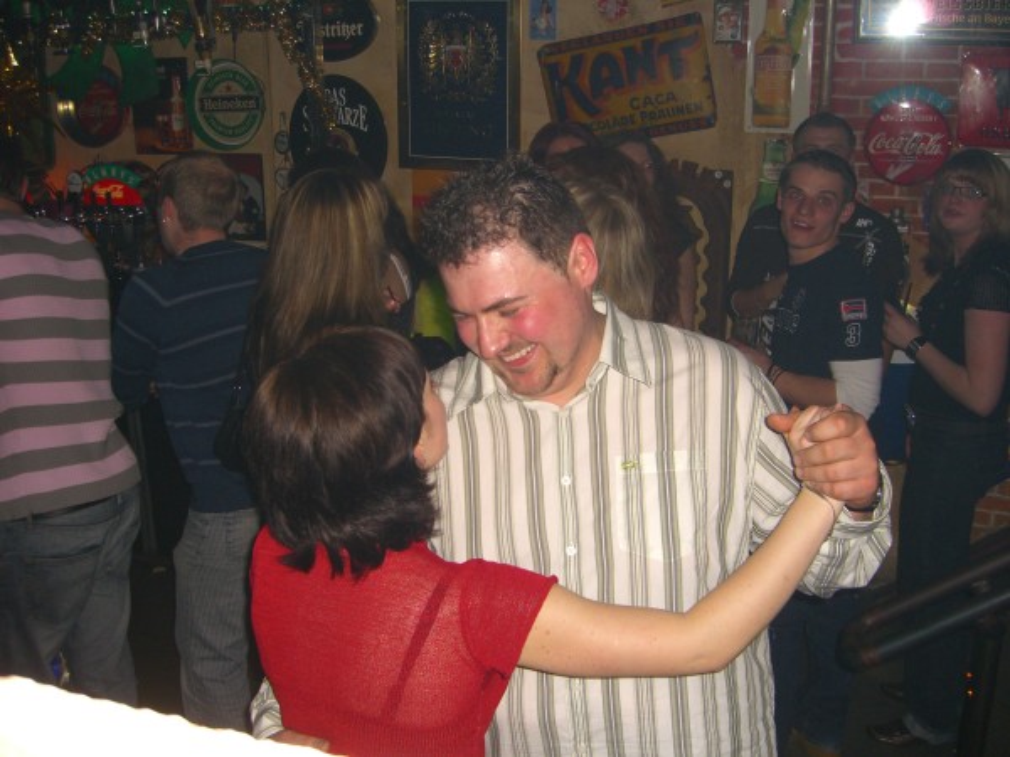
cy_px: 378
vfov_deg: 37.7
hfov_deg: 49.0
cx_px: 505
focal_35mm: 38
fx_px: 1109
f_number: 2.8
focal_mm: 7.9
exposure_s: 1/60
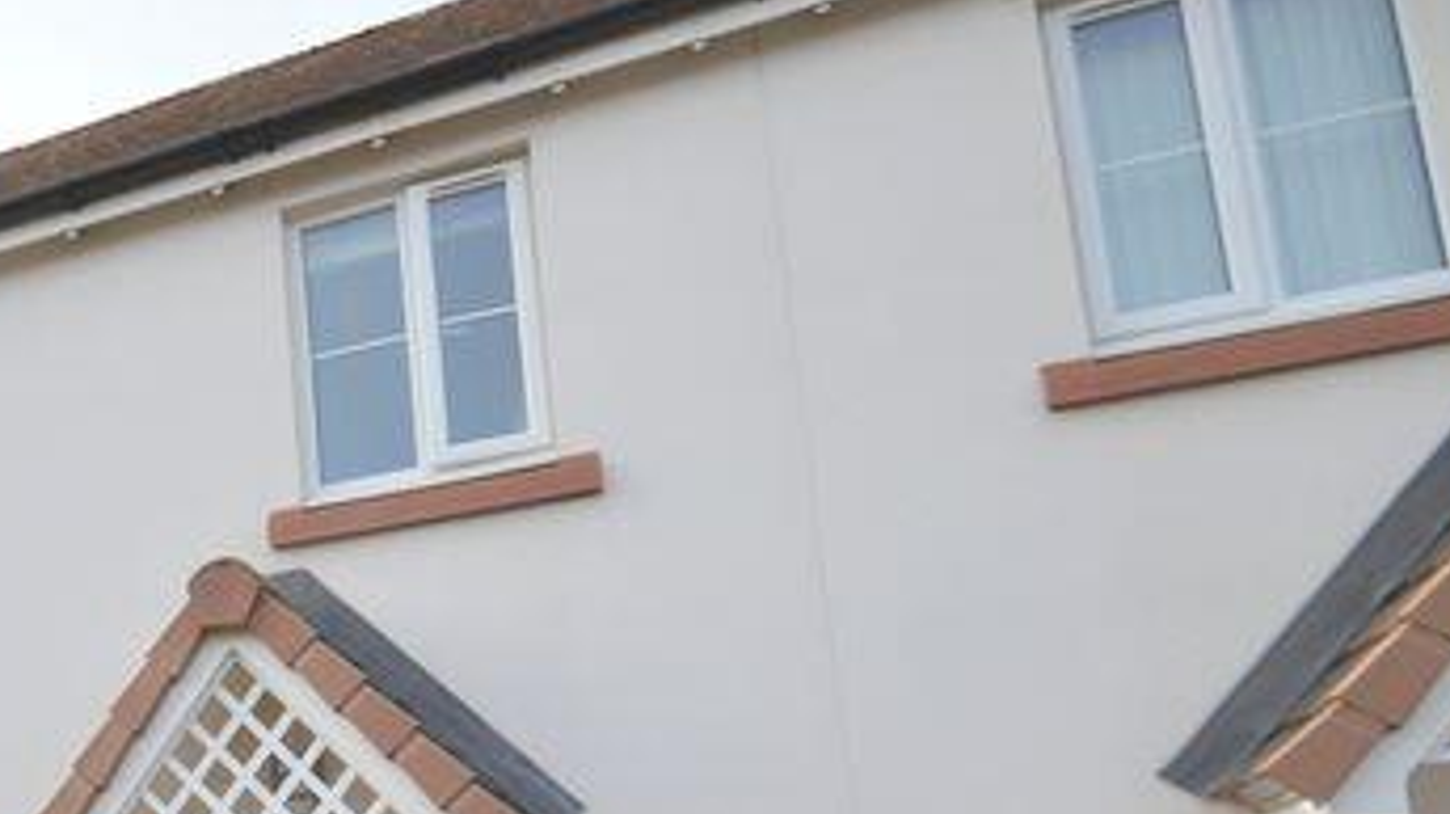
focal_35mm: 40
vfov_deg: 28.1
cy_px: 772
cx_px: -181
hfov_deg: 39.9
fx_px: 1545
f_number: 7.1
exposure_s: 1/200
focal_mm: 11
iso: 100
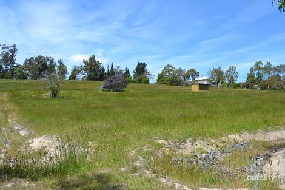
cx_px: 142
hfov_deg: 53.1
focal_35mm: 36
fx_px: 285
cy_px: 95
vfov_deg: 36.8
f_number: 8
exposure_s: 1/250
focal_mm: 24
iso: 100
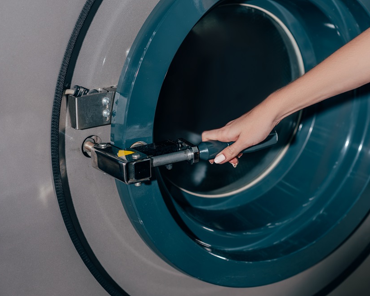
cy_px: 150
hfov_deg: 19.8
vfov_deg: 15.9
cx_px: 199
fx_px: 1062
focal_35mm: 97
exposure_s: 1/160
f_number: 3.2
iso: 80
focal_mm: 85
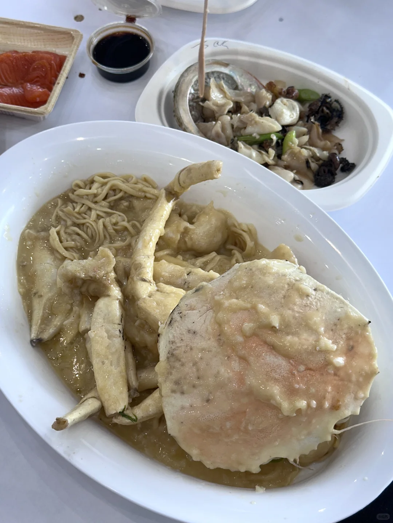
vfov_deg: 39.7
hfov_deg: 30.3
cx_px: 196
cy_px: 262
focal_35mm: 48
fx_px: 727
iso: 40
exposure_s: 1/114
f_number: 1.78
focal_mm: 6.86
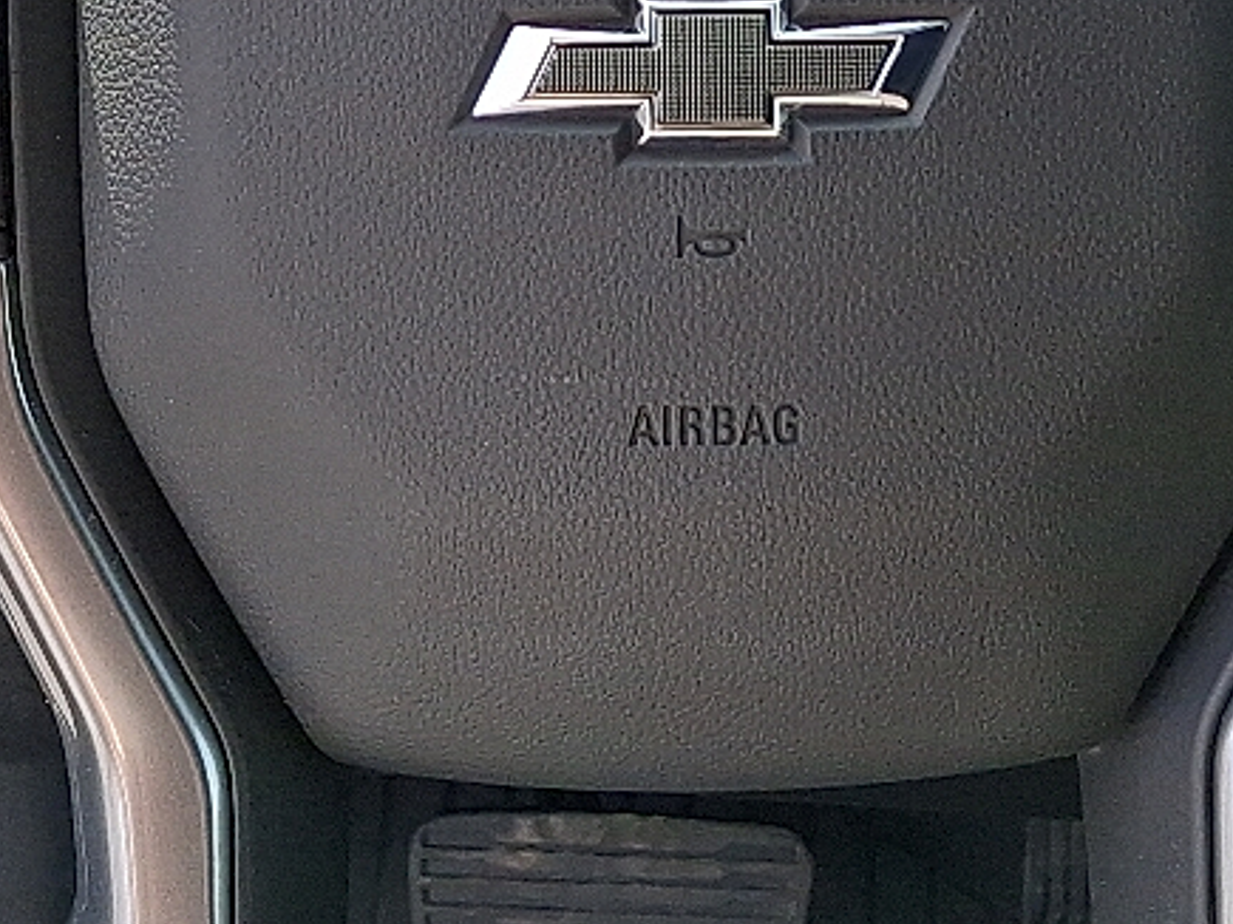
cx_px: 762
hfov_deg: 21.3
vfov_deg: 15.7
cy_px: -9
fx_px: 3276
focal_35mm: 92
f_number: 1.8
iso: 30
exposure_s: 1/476
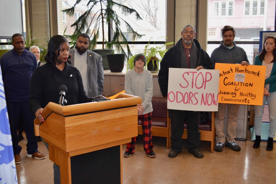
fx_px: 299
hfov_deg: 49.5
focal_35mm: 39
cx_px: 138
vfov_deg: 34.2
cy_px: 92
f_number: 4.2
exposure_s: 1/200
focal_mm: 26
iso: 800
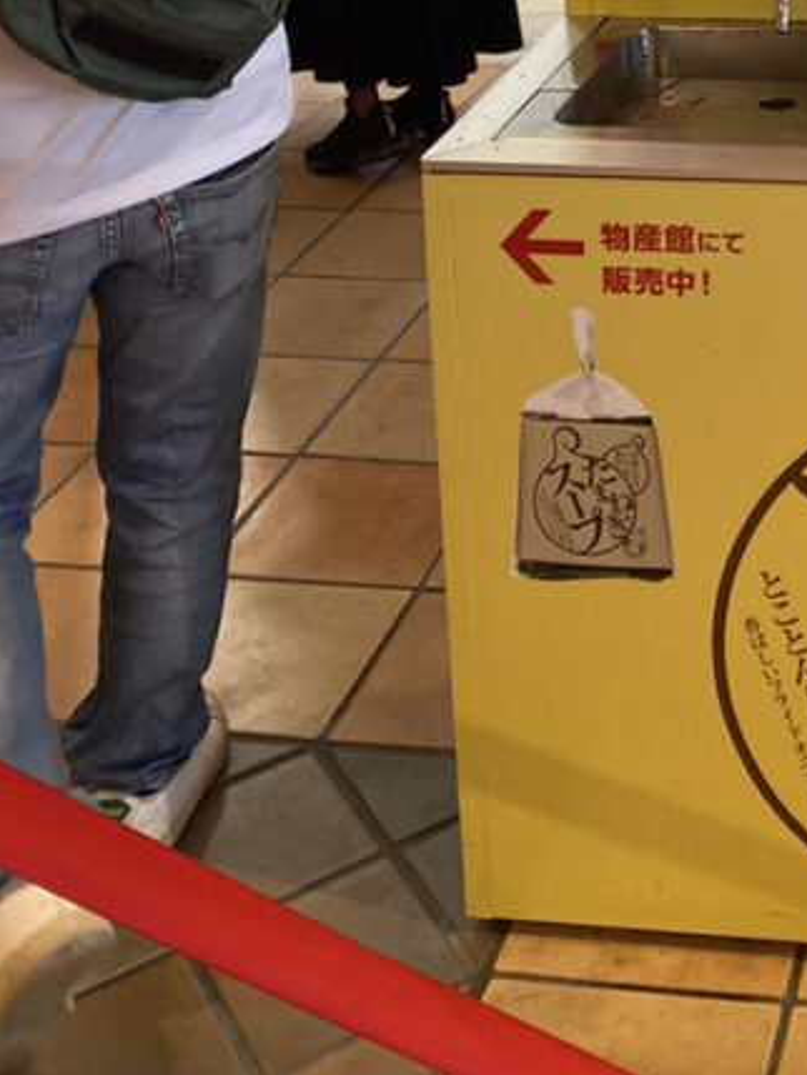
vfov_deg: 27.6
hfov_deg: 22.2
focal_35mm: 62
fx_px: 1926
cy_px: -203
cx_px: 920
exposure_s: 1/120
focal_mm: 4.25
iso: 100
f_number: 1.8
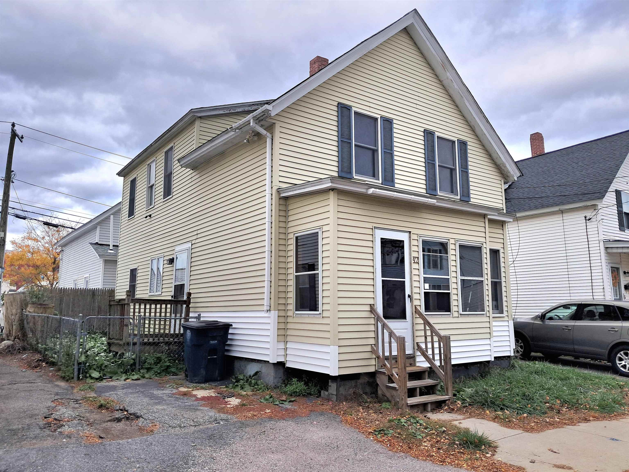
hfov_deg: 65.3
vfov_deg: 51.4
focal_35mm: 27
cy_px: 236
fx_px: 491
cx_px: 314
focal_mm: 4
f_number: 1.8
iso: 50
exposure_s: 1/233
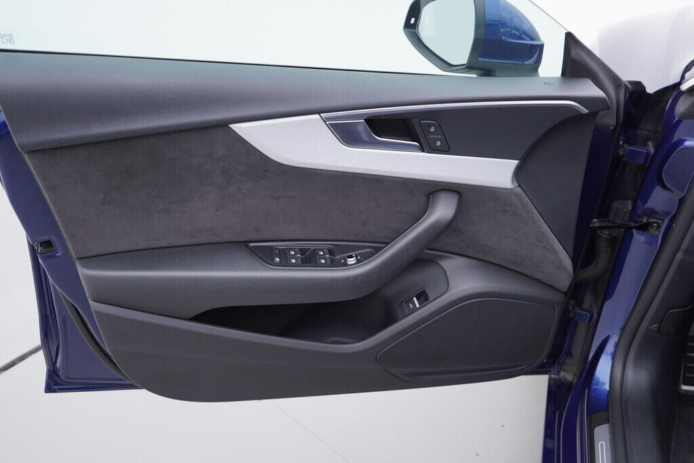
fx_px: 694
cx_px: 347
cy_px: 232
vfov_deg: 36.9
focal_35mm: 36
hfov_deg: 53.1
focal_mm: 24
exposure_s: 1/50
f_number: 3.2
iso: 125
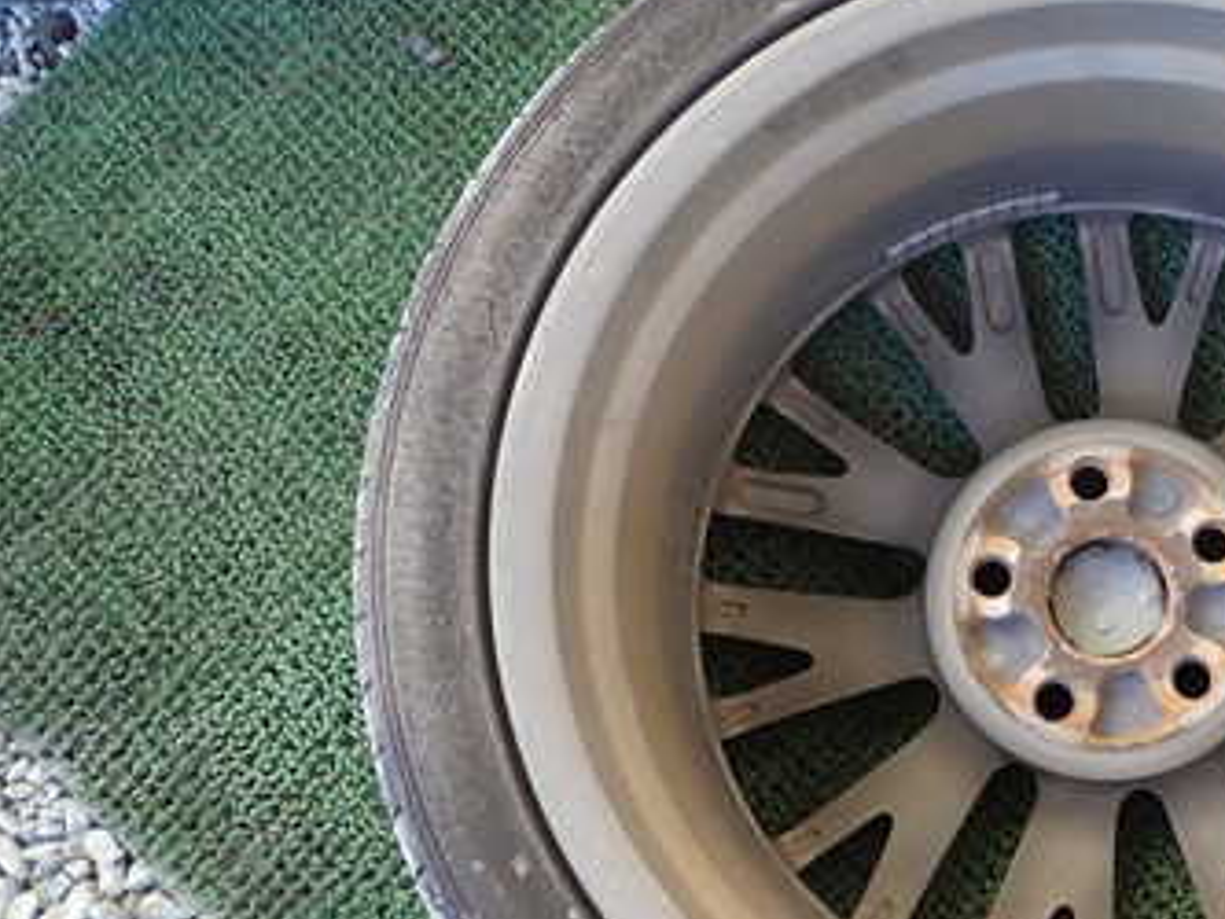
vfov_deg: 27.0
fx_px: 1912
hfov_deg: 33.7
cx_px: 1089
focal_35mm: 54
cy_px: 570
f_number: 2.3
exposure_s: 1/125
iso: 200
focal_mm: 5.4
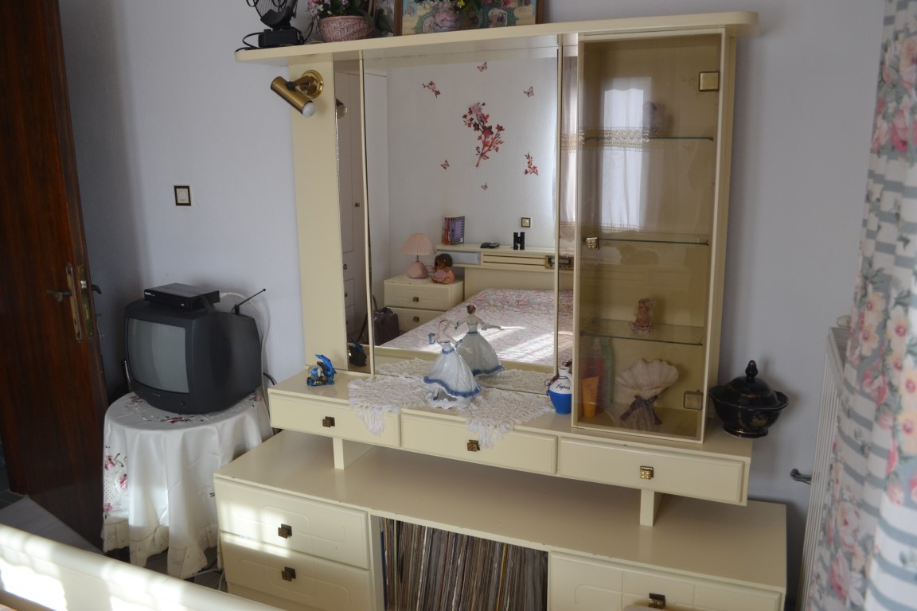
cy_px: 306
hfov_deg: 67.4
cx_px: 458
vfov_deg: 47.9
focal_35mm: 27
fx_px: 688
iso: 400
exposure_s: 1/100
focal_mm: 18
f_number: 5
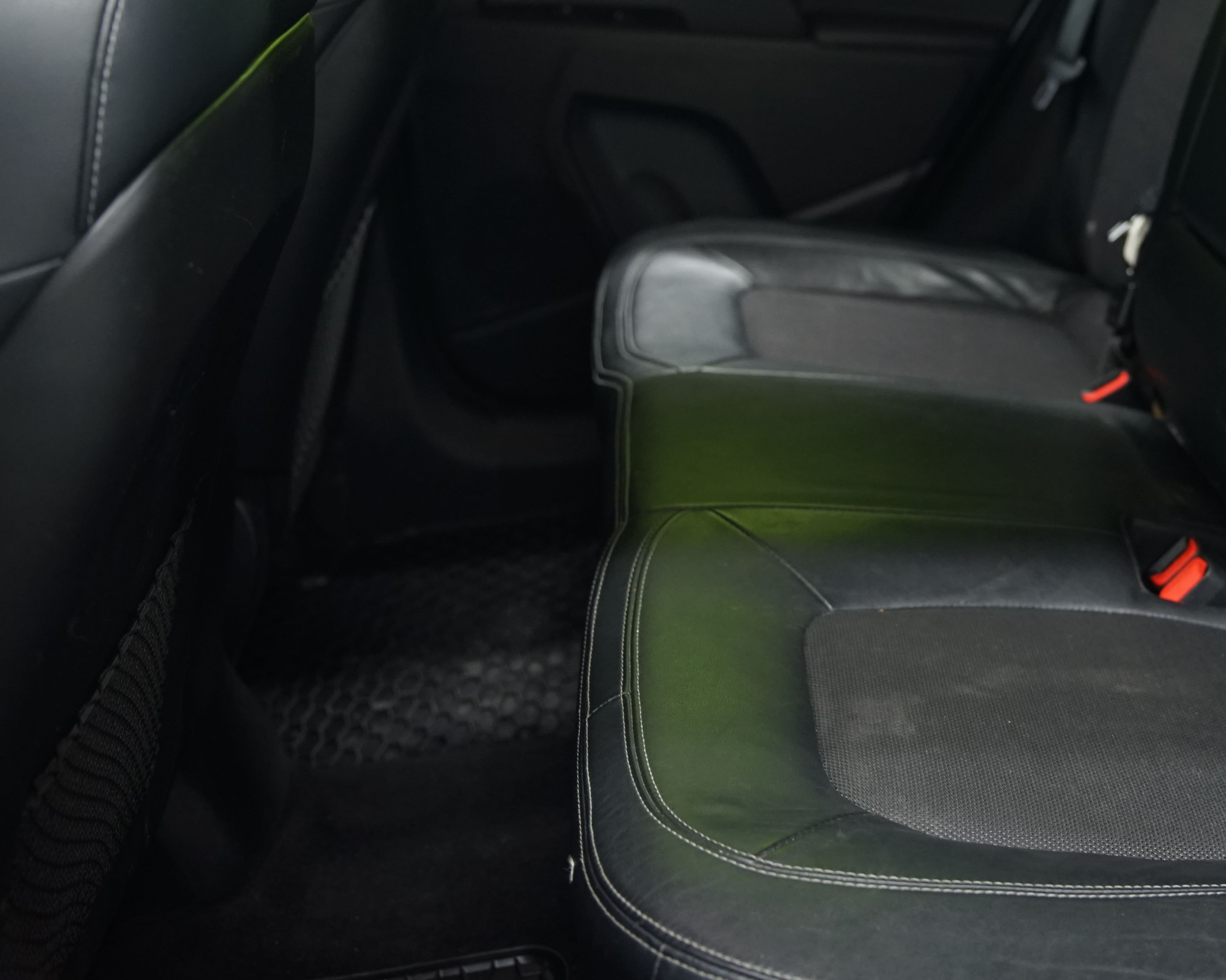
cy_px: 270
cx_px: 1072
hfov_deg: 36.0
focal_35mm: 49
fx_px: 1778
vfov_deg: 30.4
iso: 1250
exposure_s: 1/40
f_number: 2.8
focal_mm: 29
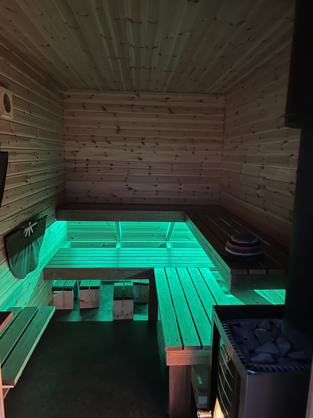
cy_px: 209
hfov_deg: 53.1
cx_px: 156
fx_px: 313
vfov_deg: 67.3
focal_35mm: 26
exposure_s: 1/10
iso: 640
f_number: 1.5
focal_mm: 5.7
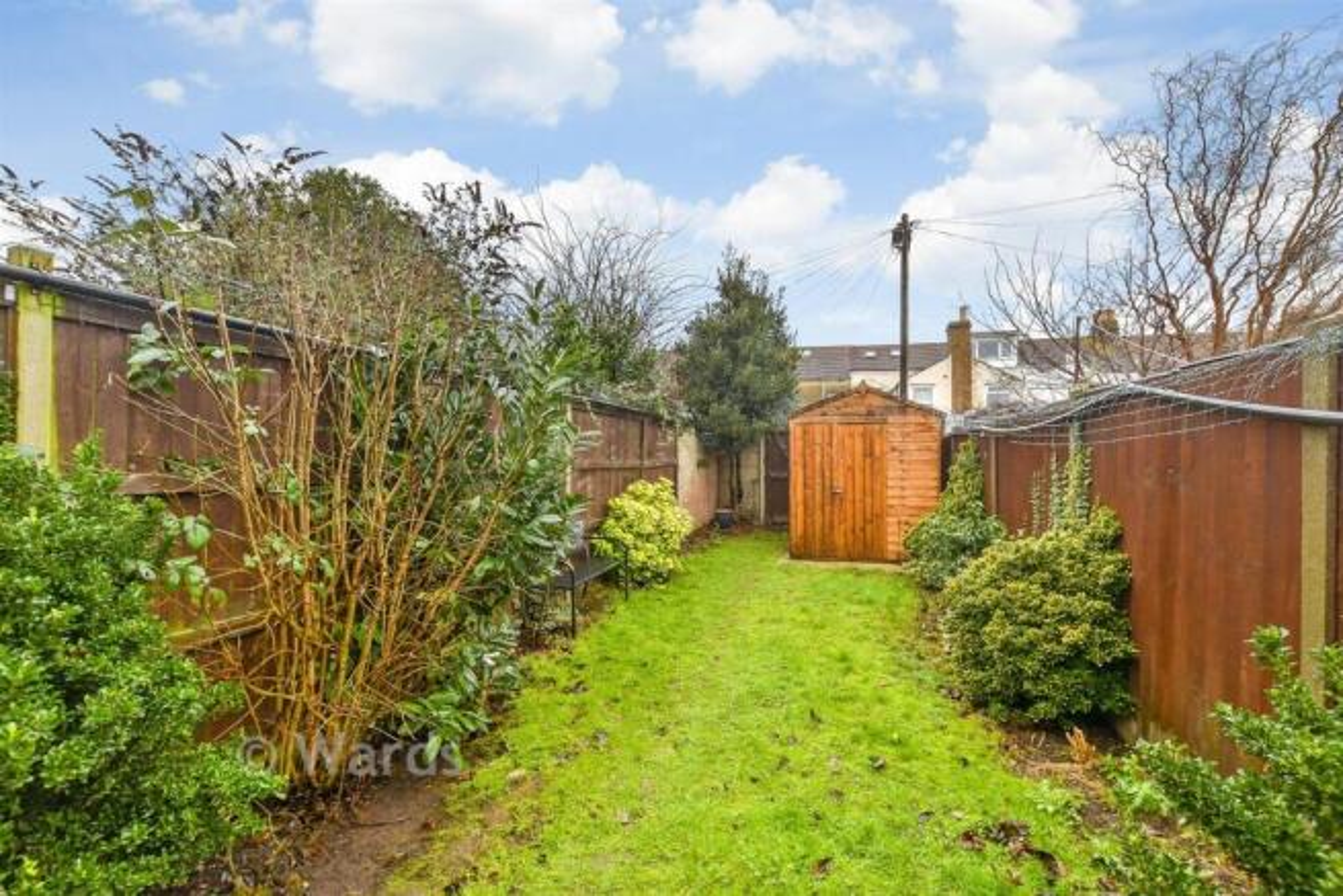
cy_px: 448
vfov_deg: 77.4
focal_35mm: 15
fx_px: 560
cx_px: 672
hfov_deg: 100.4
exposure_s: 1/20
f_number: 8
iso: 160
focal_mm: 10
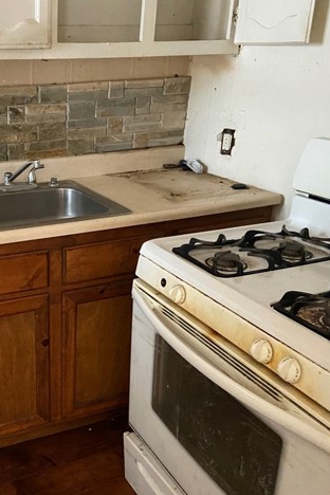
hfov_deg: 34.2
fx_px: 509
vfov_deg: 51.9
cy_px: 251
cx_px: 41
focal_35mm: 37
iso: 800
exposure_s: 1/30
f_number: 1.8
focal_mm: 4.25
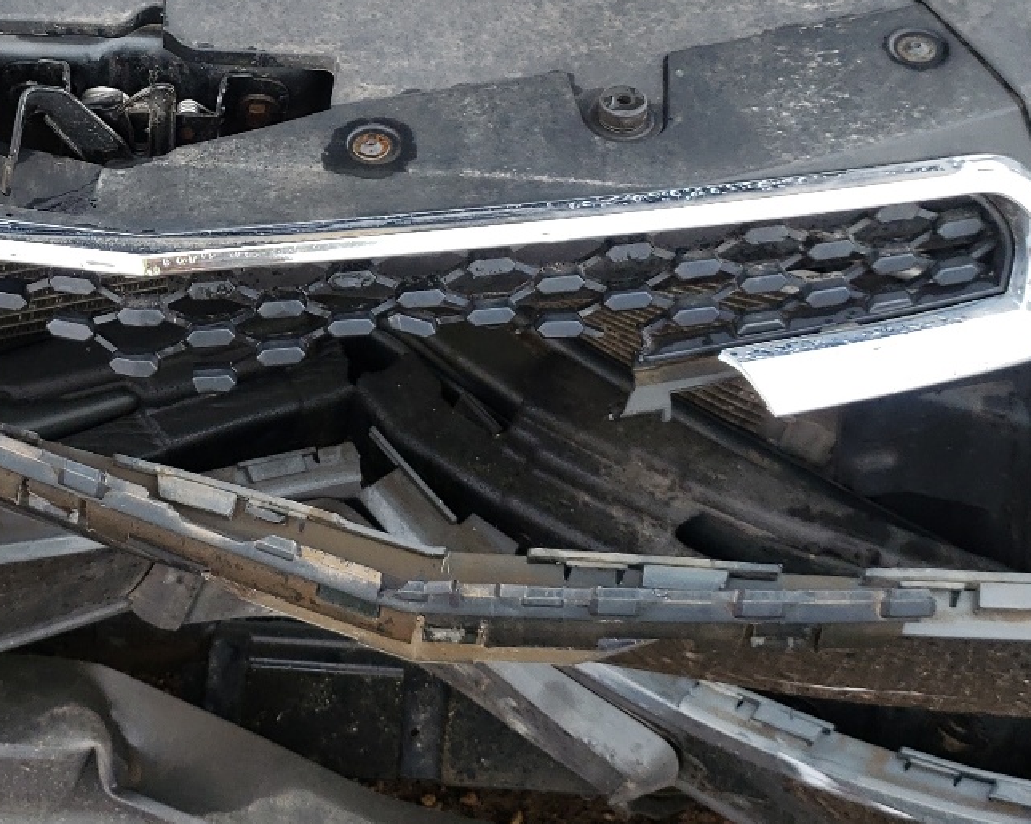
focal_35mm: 63
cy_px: 144
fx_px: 1922
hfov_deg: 29.1
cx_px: 155
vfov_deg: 23.8
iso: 50
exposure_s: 1/270
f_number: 1.5
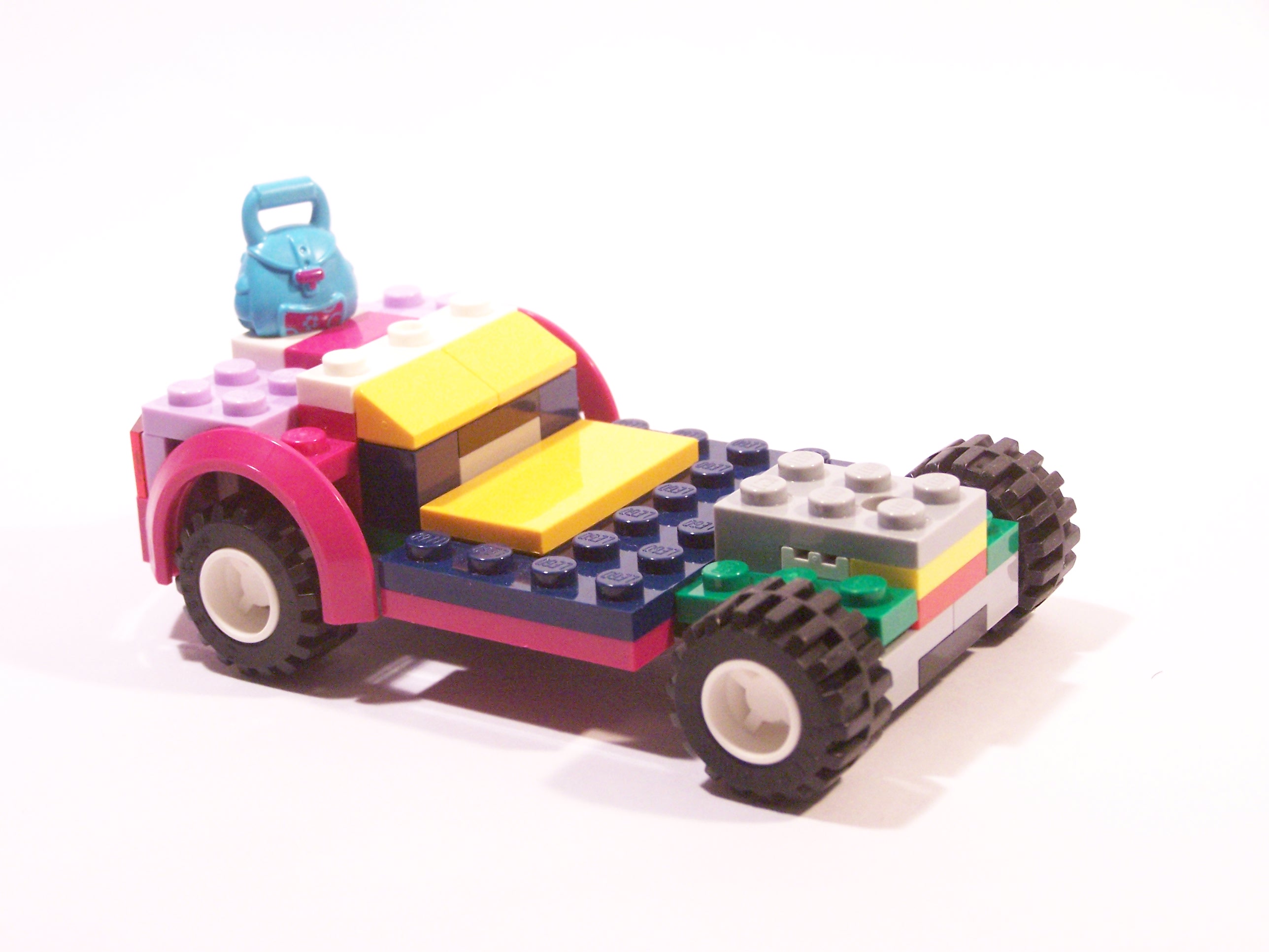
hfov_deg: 26.0
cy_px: 476
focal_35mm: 75
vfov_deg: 19.6
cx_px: 634
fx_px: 2749
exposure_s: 1/45
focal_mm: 12.4
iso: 400
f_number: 3.2
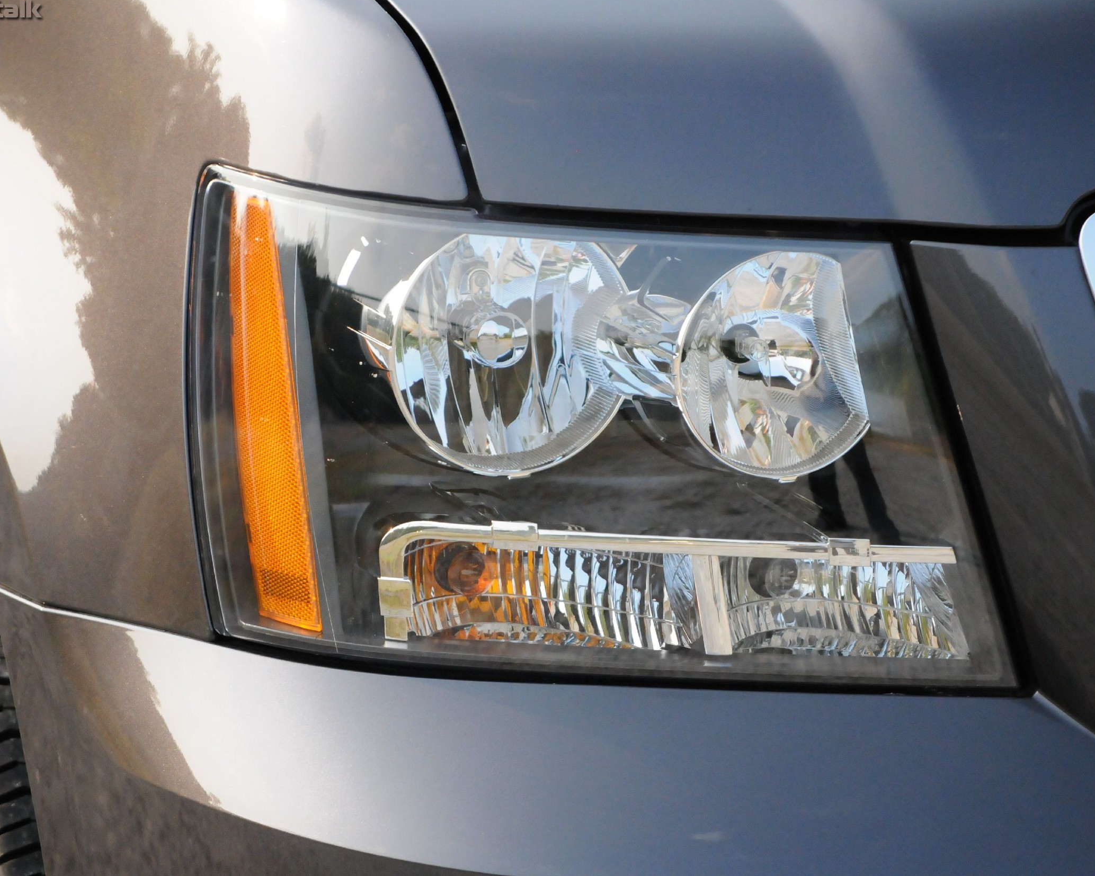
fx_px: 5788
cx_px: 586
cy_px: 437
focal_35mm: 179
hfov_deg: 10.8
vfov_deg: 8.7
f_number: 5.6
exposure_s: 1/3200
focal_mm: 105
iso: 2000
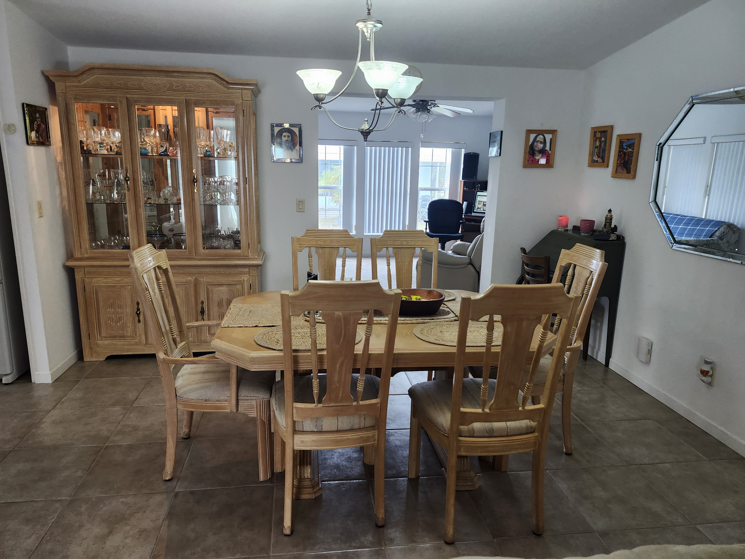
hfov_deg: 73.9
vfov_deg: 58.9
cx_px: 372
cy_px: 280
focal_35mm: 23
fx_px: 495
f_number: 1.8
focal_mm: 5.54
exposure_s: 1/120
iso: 320
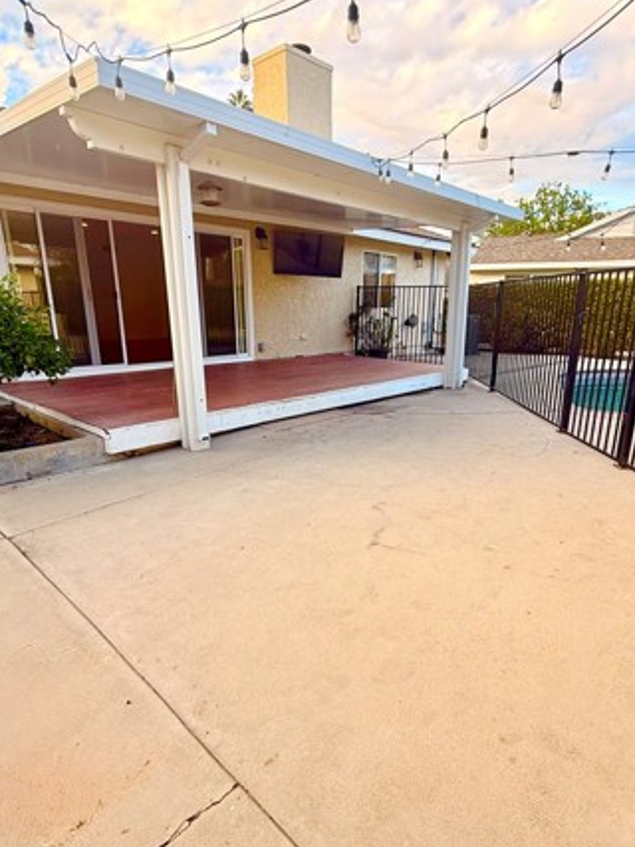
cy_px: 462
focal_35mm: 21
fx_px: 514
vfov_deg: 78.8
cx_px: 337
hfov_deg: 63.4
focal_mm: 2.22
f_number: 2.2
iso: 50
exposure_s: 1/229
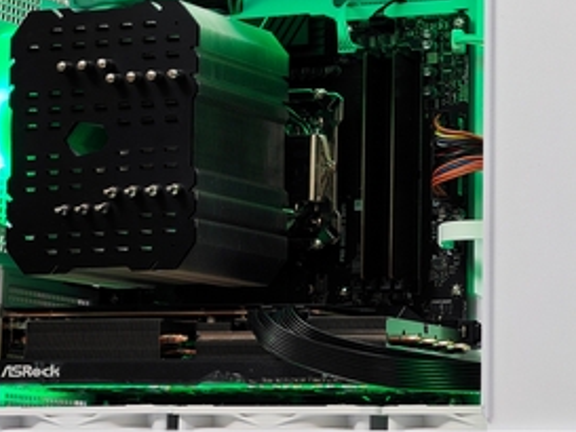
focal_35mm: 165
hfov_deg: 12.0
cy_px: 103
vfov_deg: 9.0
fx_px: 2747
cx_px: 340
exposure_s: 1/116
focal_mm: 12.28
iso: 200
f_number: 1.8
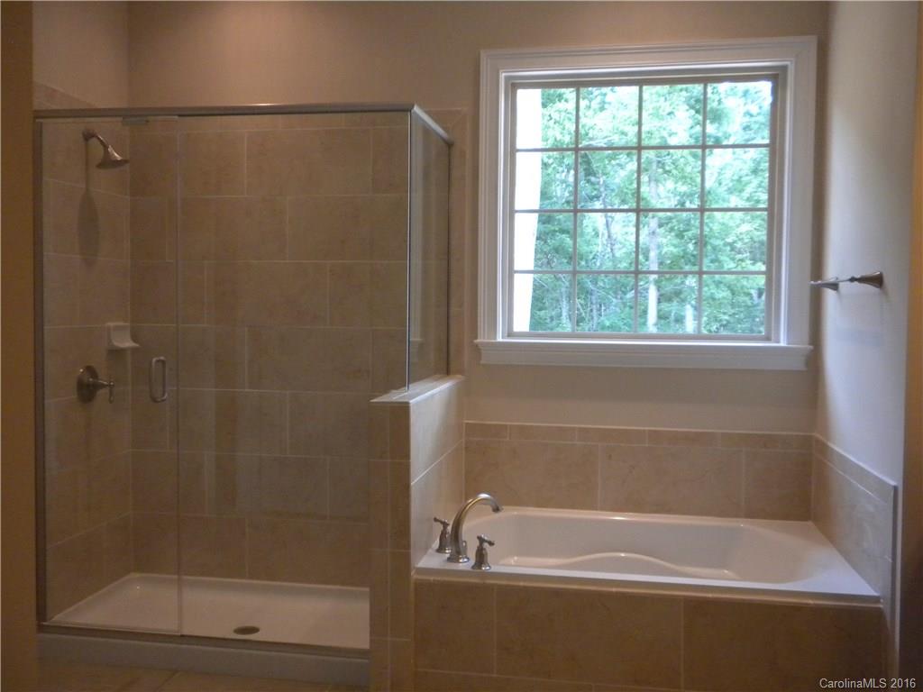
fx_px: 987
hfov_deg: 50.1
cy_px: 346
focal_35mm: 37
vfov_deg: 38.7
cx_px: 462
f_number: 3.5
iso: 400
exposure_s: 1/63
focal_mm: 6.6
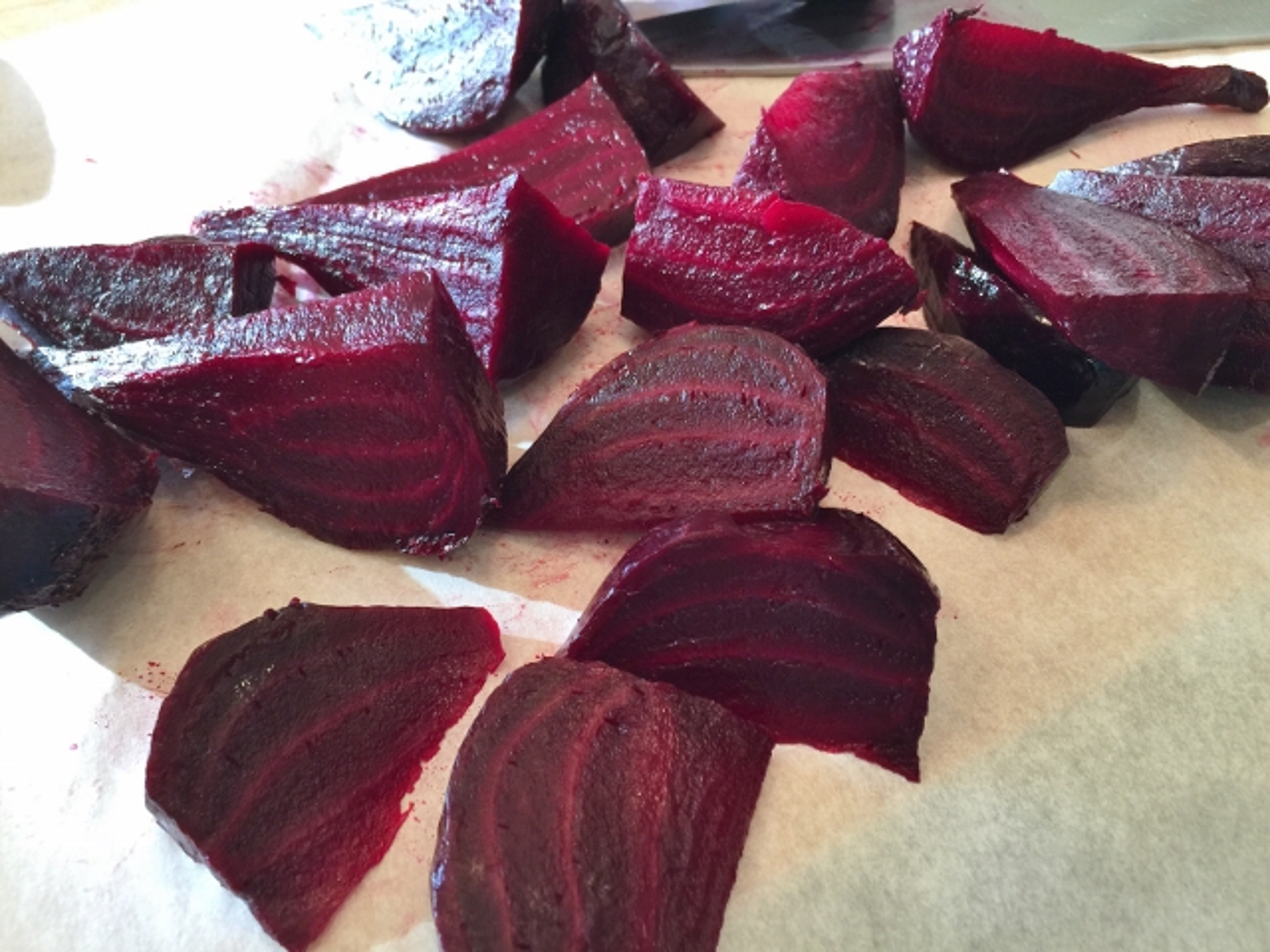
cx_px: 635
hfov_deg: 61.7
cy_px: 476
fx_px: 1064
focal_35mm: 29
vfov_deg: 48.2
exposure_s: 1/30
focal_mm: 4.15
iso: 40
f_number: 2.2
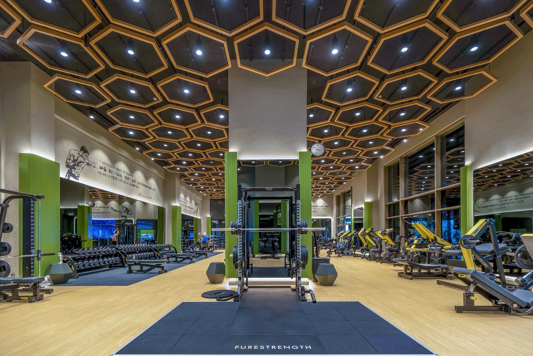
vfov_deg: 77.3
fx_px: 222
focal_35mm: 15
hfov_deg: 100.4
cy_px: 178
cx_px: 266
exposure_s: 1/1.67
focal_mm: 9.9
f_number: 5.6
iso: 80
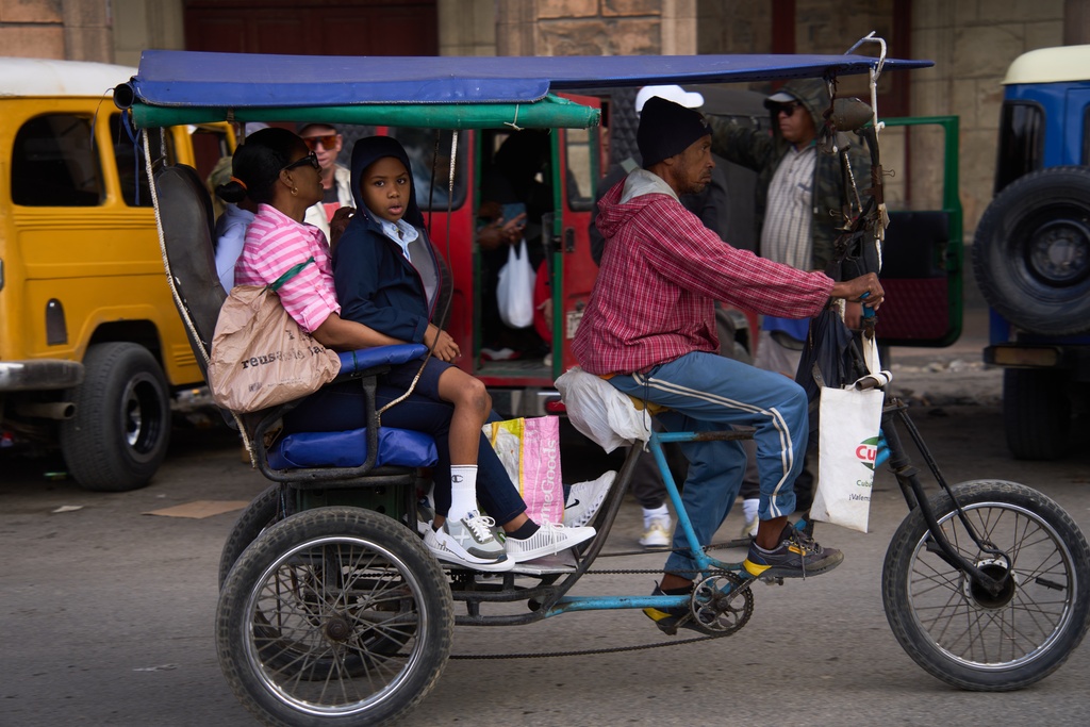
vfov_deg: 17.1
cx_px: 545
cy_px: 364
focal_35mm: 80
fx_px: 2422
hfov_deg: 25.4
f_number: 4.5
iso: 100
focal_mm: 80
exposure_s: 1/400
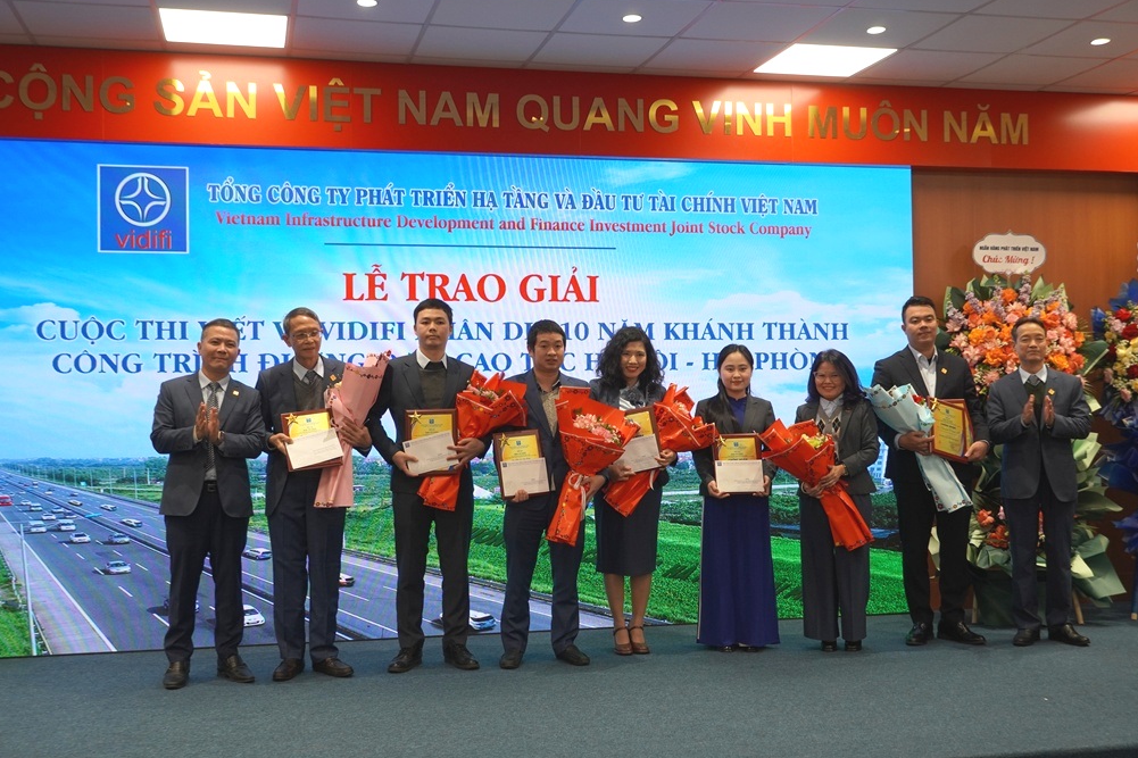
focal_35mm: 45
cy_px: 373
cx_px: 564
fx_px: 1407
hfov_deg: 44.0
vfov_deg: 30.2
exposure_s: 1/160
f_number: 4.5
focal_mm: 29
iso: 500
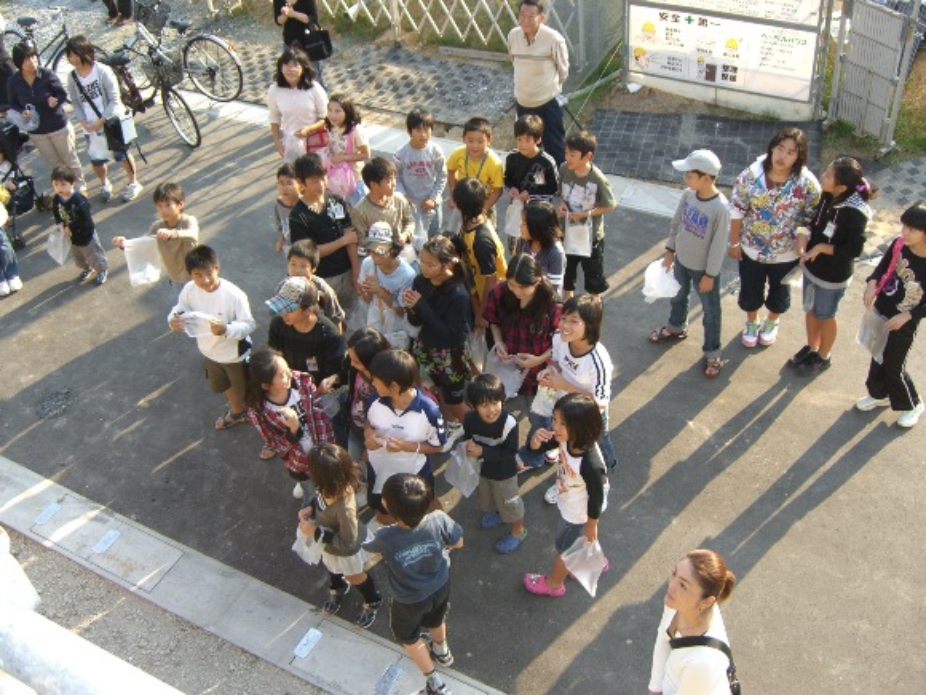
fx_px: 1017
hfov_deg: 49.0
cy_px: 348
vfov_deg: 37.7
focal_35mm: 38
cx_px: 463
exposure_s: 1/200
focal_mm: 7.9
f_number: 2.8
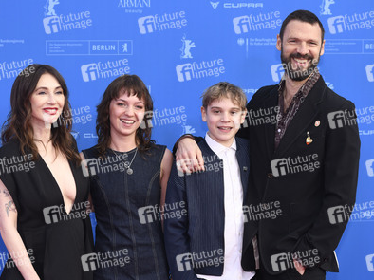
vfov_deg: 19.1
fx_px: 831
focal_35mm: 77
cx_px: 175
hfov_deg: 25.3
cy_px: 141
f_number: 3.5
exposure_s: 1/800
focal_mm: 70
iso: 640
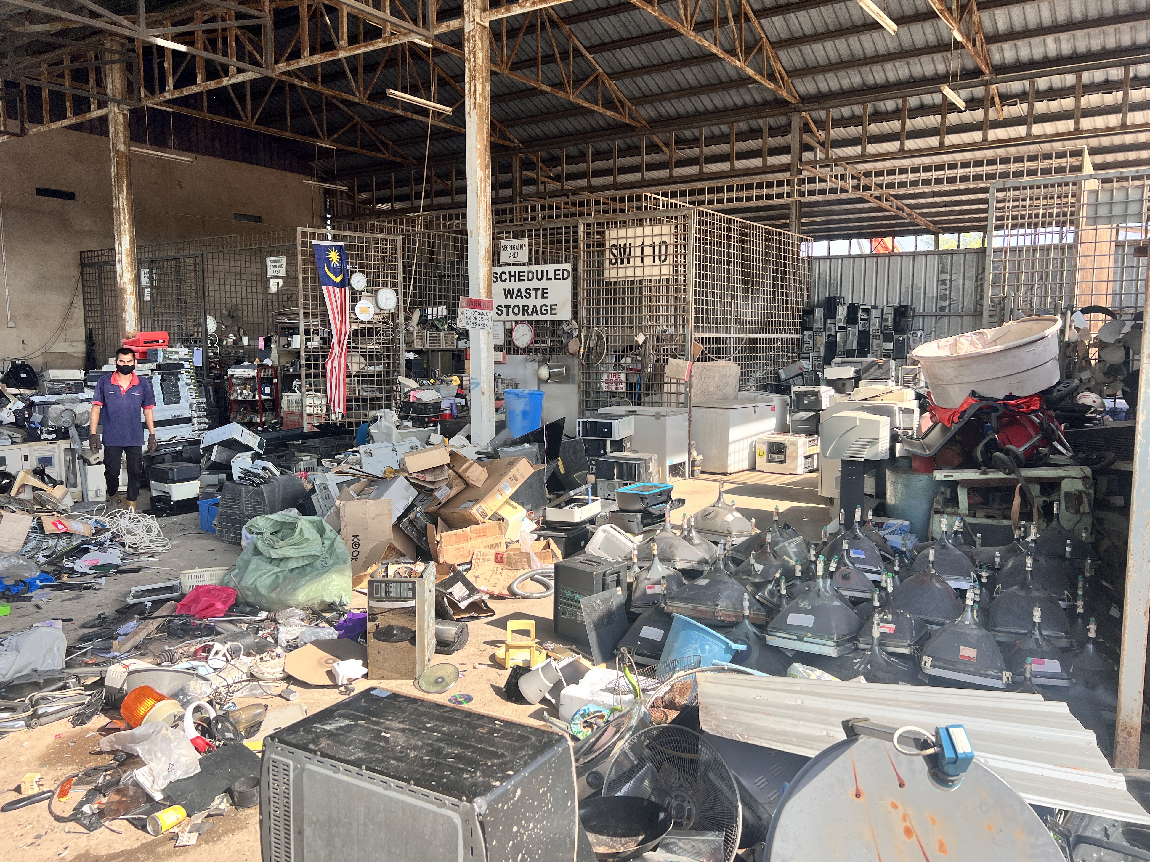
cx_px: 568
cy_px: 435
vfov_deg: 51.4
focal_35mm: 27
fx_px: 897
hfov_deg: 65.3
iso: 50
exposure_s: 1/965
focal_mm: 5.7
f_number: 1.5
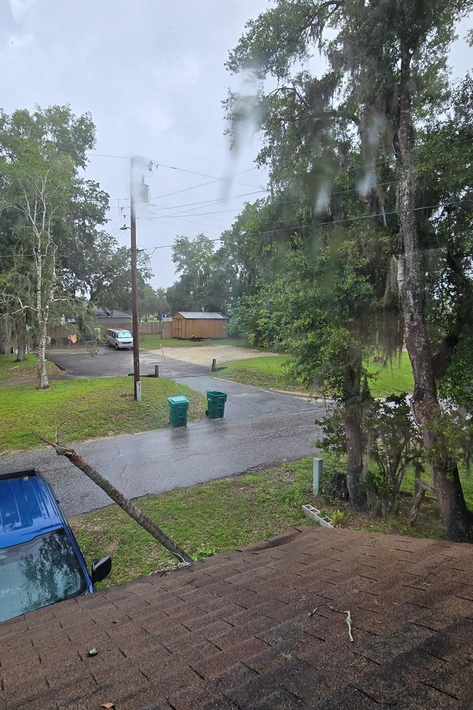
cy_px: 343
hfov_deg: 63.8
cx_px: 184
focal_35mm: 19
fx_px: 375
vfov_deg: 86.9
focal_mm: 2.2
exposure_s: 1/535
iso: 50
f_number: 2.2
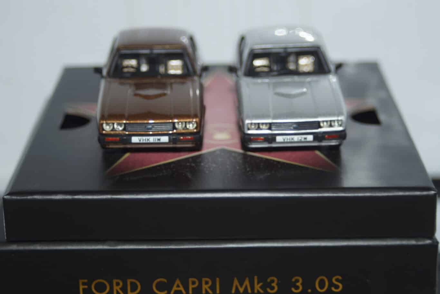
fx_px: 1100
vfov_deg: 15.2
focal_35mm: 90
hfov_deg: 22.6
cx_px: 220
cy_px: 147
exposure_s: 1/60
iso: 200
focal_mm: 60
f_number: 5.6
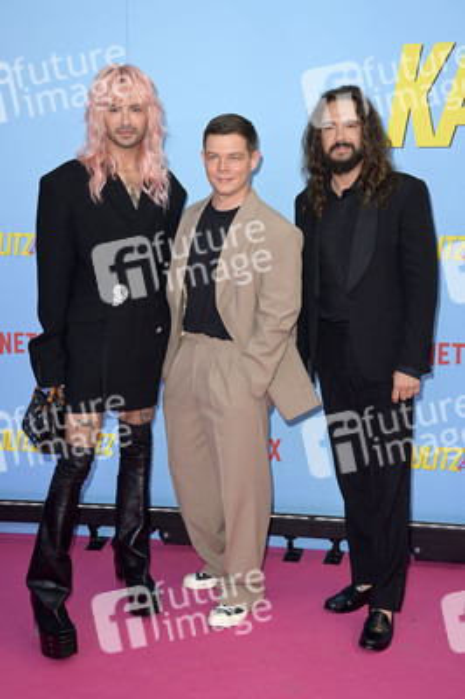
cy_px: 350
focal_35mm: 52
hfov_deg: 25.9
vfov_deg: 38.2
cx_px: 232
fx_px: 1009
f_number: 7.1
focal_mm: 52
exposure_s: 1/200
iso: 640
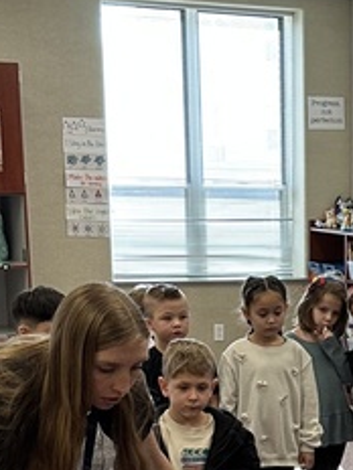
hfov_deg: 13.5
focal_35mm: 106
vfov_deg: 18.0
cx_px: 458
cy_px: 480
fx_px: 1441
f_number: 1.78
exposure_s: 1/121
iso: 100
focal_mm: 6.86
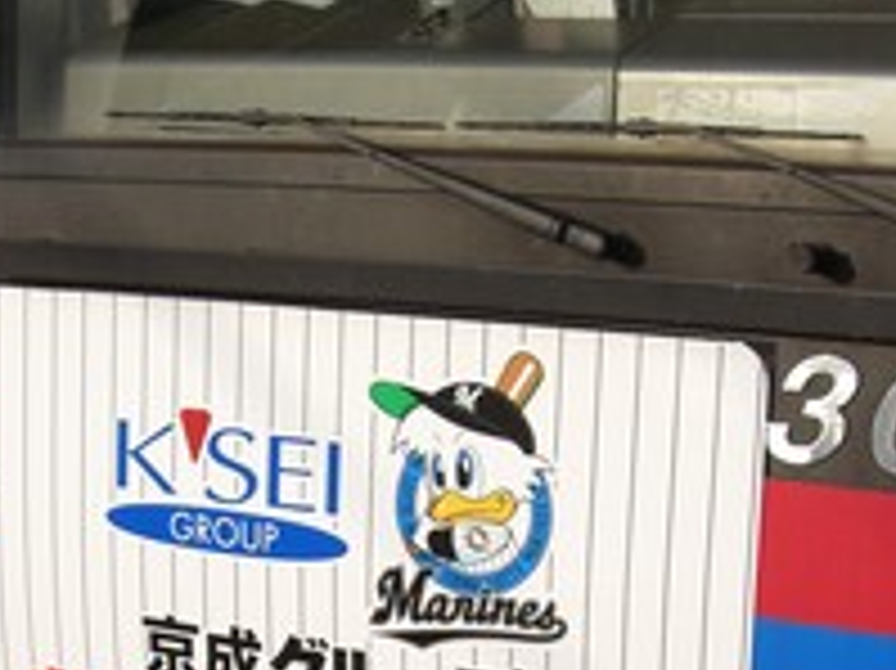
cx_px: 374
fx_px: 2225
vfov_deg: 16.9
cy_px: 612
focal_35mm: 86
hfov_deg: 22.7
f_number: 4.3
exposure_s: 1/640
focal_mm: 6.2
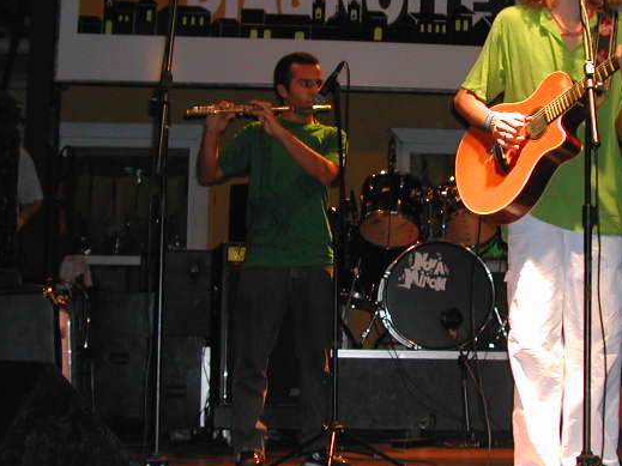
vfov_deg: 19.6
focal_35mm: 75
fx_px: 1347
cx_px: 436
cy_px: 224
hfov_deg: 25.8
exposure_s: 1/60
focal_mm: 8
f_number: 2.8
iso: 140
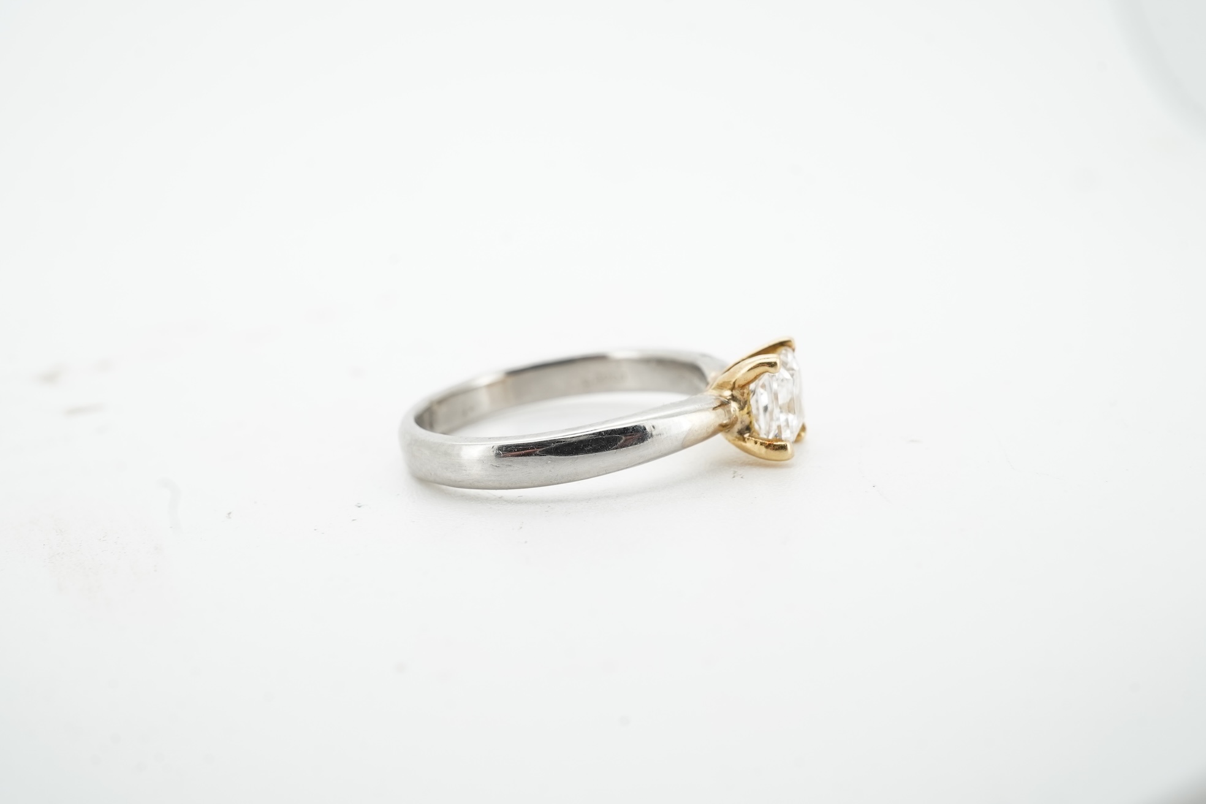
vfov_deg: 29.9
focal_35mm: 45
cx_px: 603
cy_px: 402
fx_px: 1507
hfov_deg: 43.6
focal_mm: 30
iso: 250
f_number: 22
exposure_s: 1/100
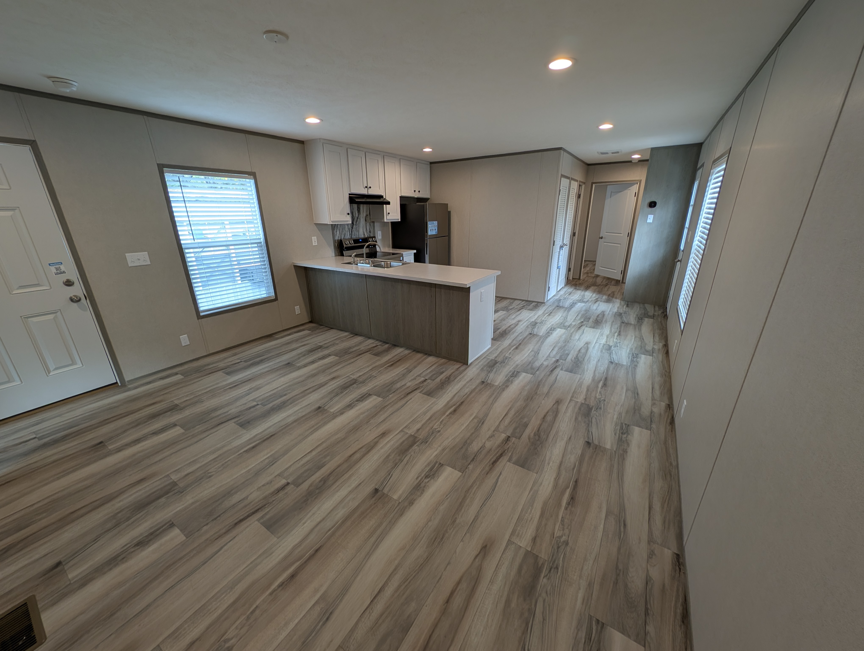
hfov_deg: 110.5
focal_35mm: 12
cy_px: 326
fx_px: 300
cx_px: 432
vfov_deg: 94.6
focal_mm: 2.23
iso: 70
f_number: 1.95
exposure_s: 1/120
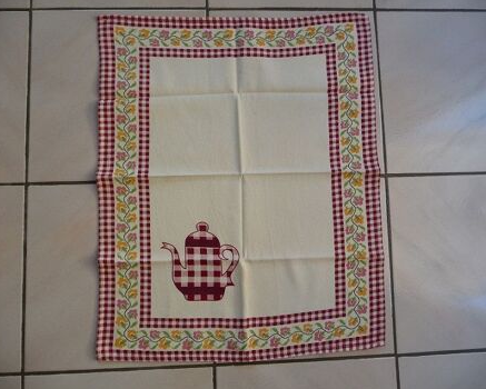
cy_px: 193
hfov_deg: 58.7
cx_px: 256
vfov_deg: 48.5
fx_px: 432
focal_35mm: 30
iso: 100
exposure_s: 1/30
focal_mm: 4.7
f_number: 3.3
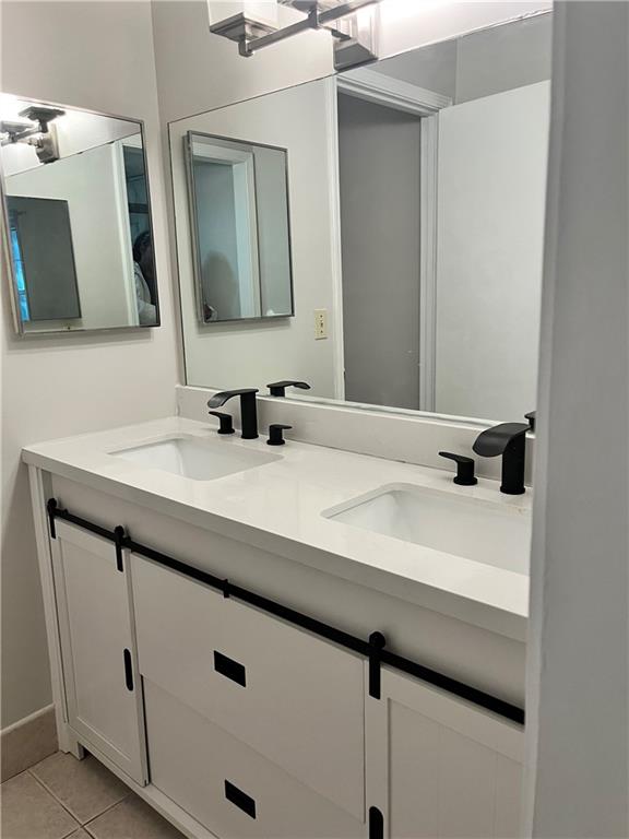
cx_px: 314
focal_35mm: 26
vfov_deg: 67.3
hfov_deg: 53.1
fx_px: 630
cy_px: 420
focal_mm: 5.1
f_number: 1.6
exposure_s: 1/60
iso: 200
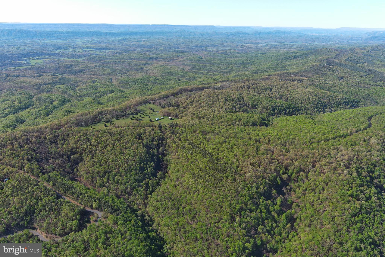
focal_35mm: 29
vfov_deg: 45.0
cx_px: 192
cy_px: 128
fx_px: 310
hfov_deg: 63.7
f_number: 2.8
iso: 100
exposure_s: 1/726
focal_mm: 10.57
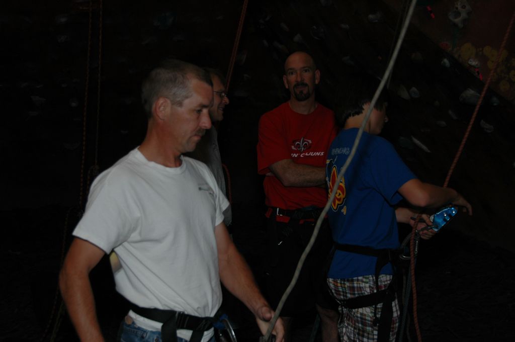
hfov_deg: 30.5
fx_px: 943
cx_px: 258
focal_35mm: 66
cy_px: 171
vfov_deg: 20.6
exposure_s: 1/60
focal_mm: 44
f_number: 4.5
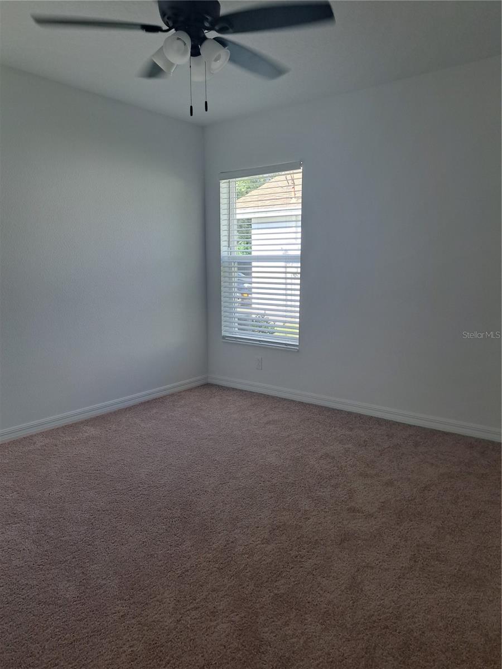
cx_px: 251
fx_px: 464
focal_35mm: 24
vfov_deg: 71.6
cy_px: 334
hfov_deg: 56.8
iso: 50
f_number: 1.8
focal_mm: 5.23
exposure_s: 1/120
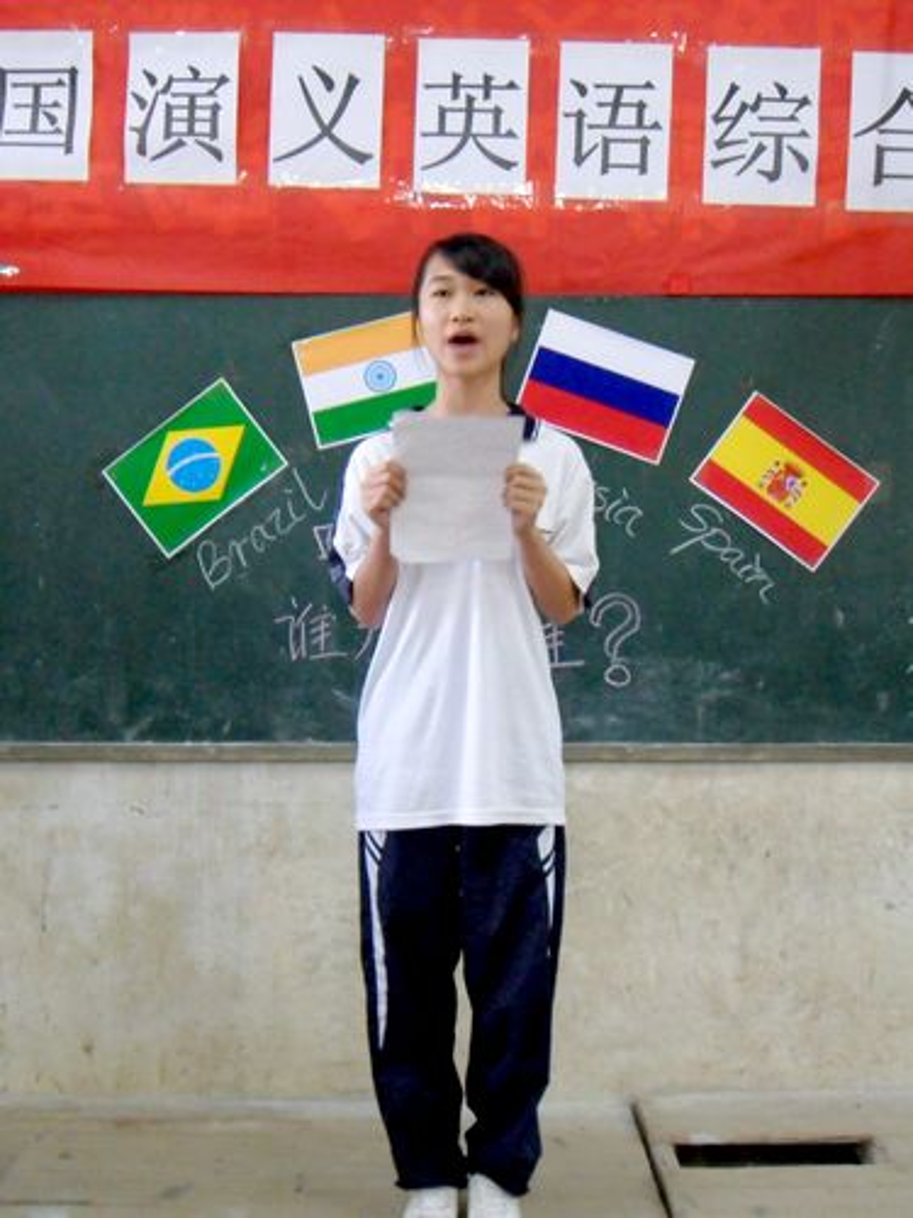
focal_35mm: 30
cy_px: 609
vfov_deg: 60.0
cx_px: 456
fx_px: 1055
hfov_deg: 46.8
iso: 320
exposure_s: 1/15
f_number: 3.7
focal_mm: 5.3
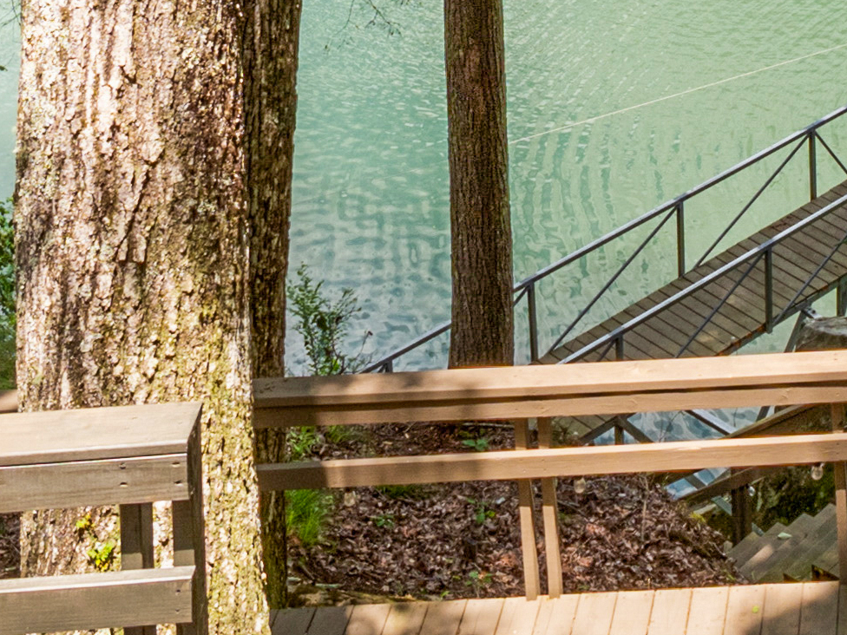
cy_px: -684
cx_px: 1050
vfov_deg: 14.2
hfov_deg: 21.2
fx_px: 2080
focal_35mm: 85
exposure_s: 1/80
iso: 200
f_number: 5.6
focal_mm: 8
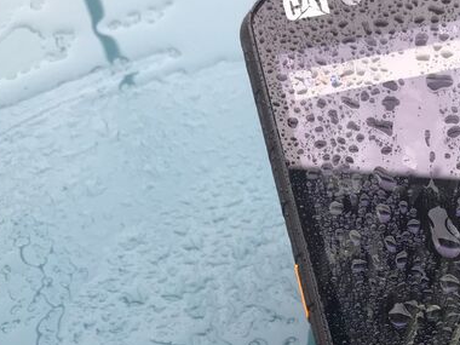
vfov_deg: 22.8
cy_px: 303
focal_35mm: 63
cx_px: 479
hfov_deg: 28.5
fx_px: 837
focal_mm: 3.99
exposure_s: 1/100
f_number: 1.8
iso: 32
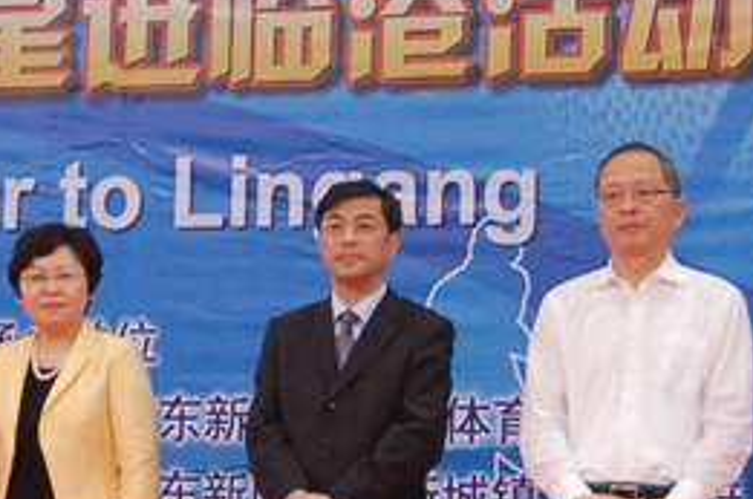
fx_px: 3842
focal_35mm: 184
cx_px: 23
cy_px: 102
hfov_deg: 11.1
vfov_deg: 7.4
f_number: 4.5
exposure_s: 1/40
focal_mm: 32
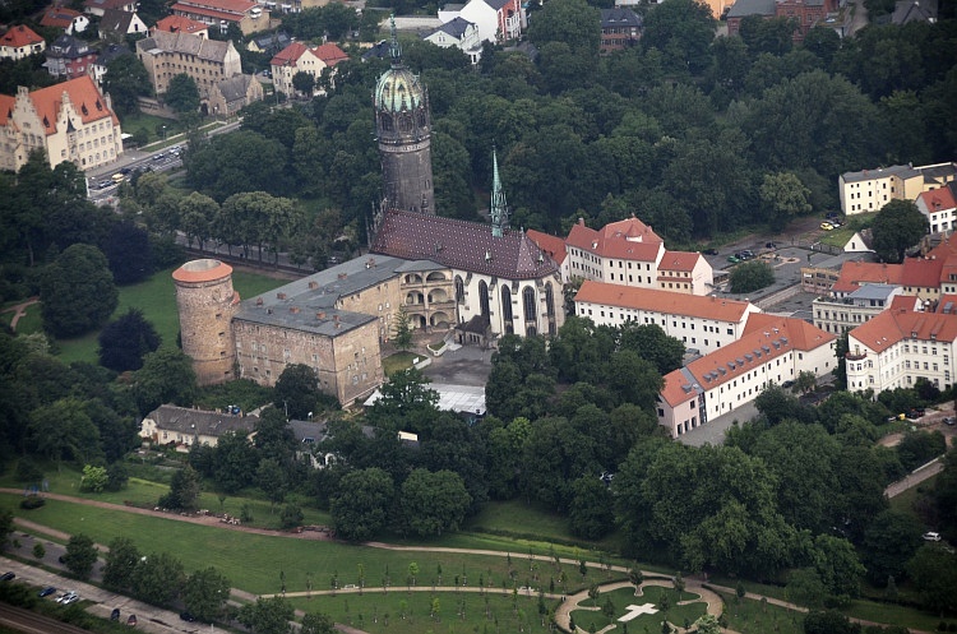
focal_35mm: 218
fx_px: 5771
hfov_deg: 9.5
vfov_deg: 6.3
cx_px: 478
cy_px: 317
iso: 200
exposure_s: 1/1250
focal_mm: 145
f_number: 6.3
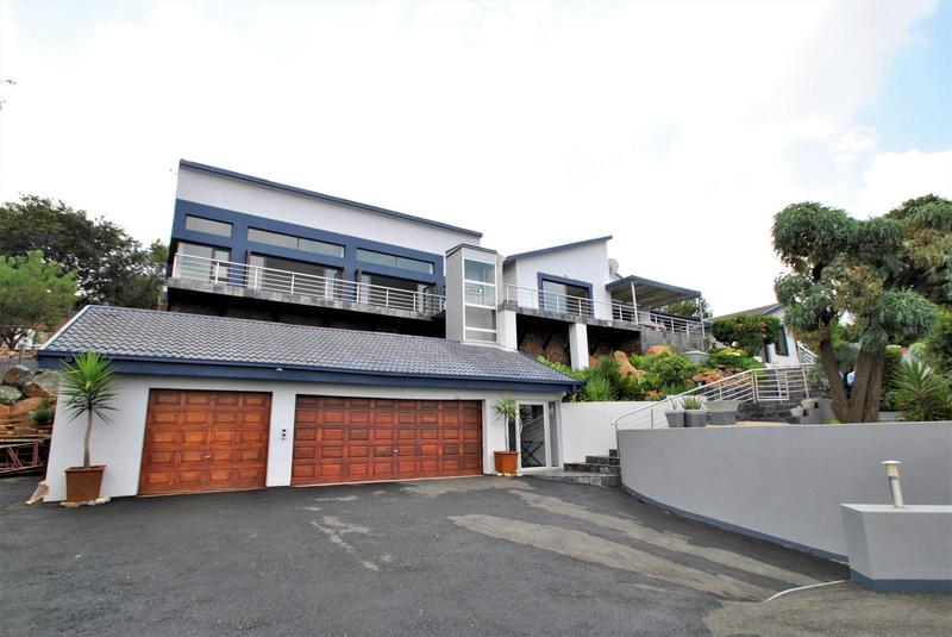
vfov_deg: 69.8
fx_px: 457
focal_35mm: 17
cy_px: 318
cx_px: 476
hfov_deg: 92.4
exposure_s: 1/160
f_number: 6.3
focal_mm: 11.5
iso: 100
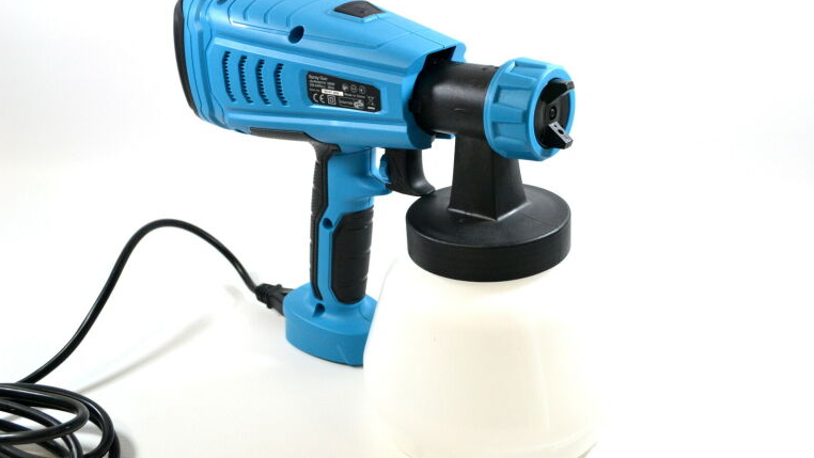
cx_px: 405
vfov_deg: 31.2
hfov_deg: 52.8
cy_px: 202
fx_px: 820
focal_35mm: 38
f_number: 5.6
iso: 1600
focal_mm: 24
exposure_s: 1/250
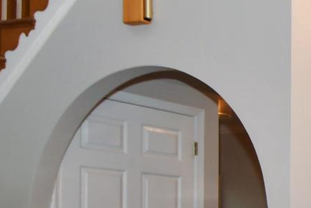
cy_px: 218
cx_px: 636
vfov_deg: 16.4
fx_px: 701
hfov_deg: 17.4
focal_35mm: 81
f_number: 3.5
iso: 400
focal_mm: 11.5
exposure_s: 1/160
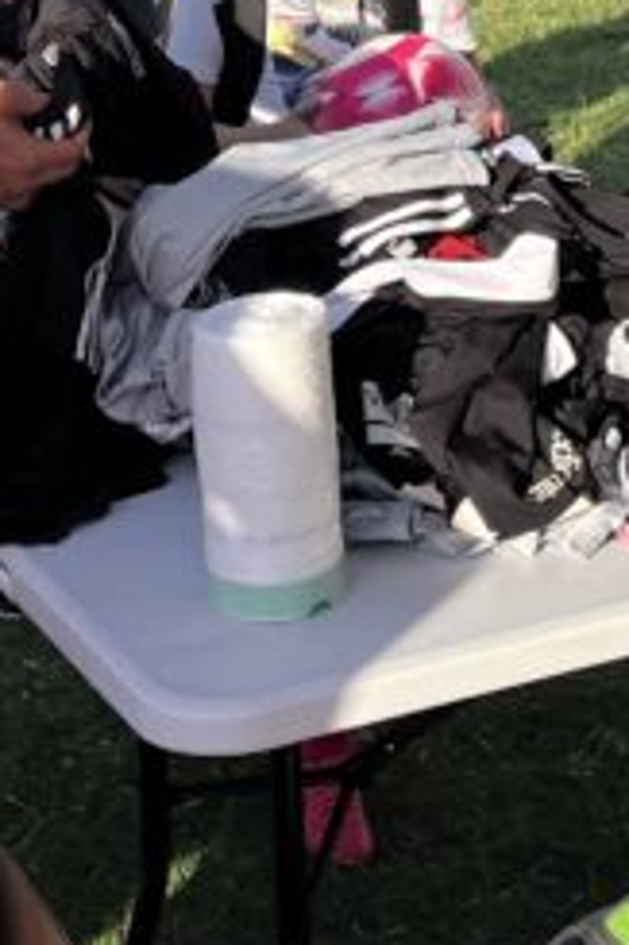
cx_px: 394
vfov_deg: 17.0
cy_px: -305
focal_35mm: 113
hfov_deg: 12.1
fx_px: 2966
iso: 50
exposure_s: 1/1923
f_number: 1.6
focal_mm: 5.1
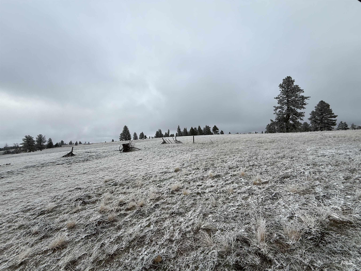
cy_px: 136
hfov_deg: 102.1
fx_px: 146
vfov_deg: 85.7
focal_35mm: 14
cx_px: 180
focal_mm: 2.22
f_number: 2.2
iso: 50
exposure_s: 1/631
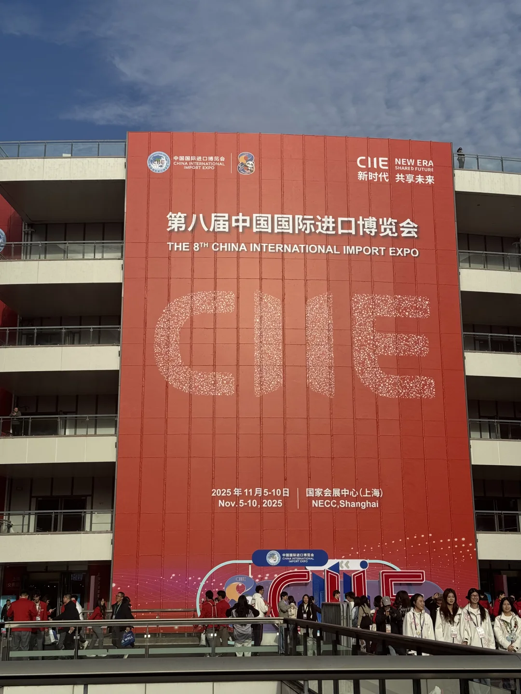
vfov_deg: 39.7
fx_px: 963
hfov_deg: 30.3
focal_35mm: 48
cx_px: 260
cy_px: 347
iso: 64
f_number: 1.78
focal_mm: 6.76
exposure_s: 1/5376
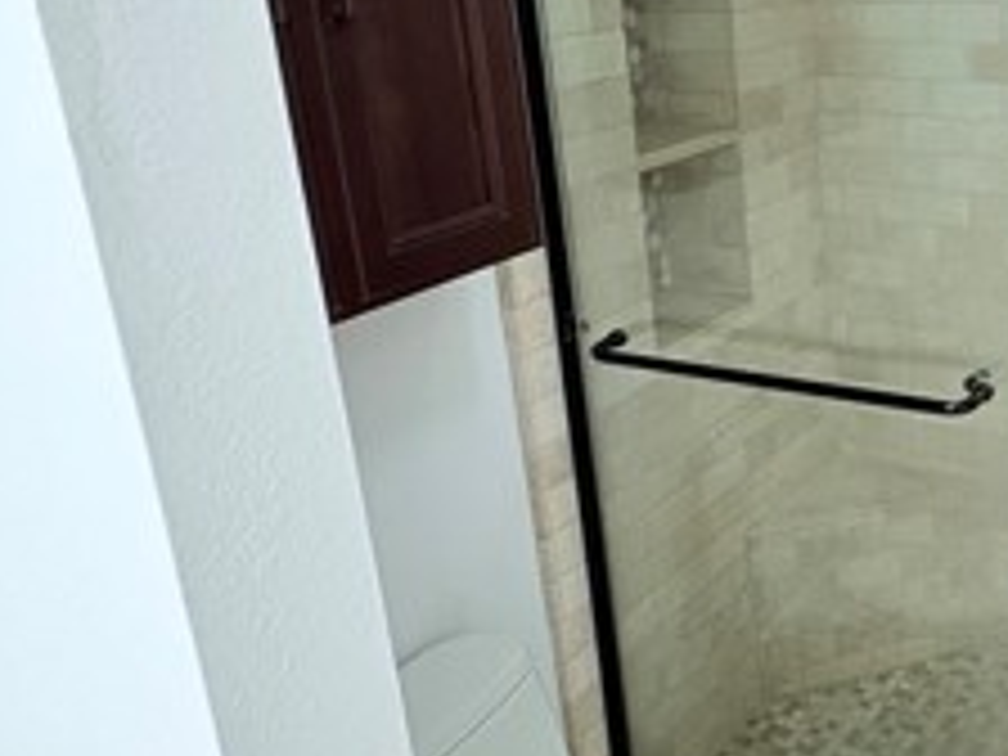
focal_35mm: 40
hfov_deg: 41.1
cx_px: 999
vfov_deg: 35.5
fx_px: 1165
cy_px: 238
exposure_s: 1/60
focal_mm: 2.22
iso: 250
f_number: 2.2
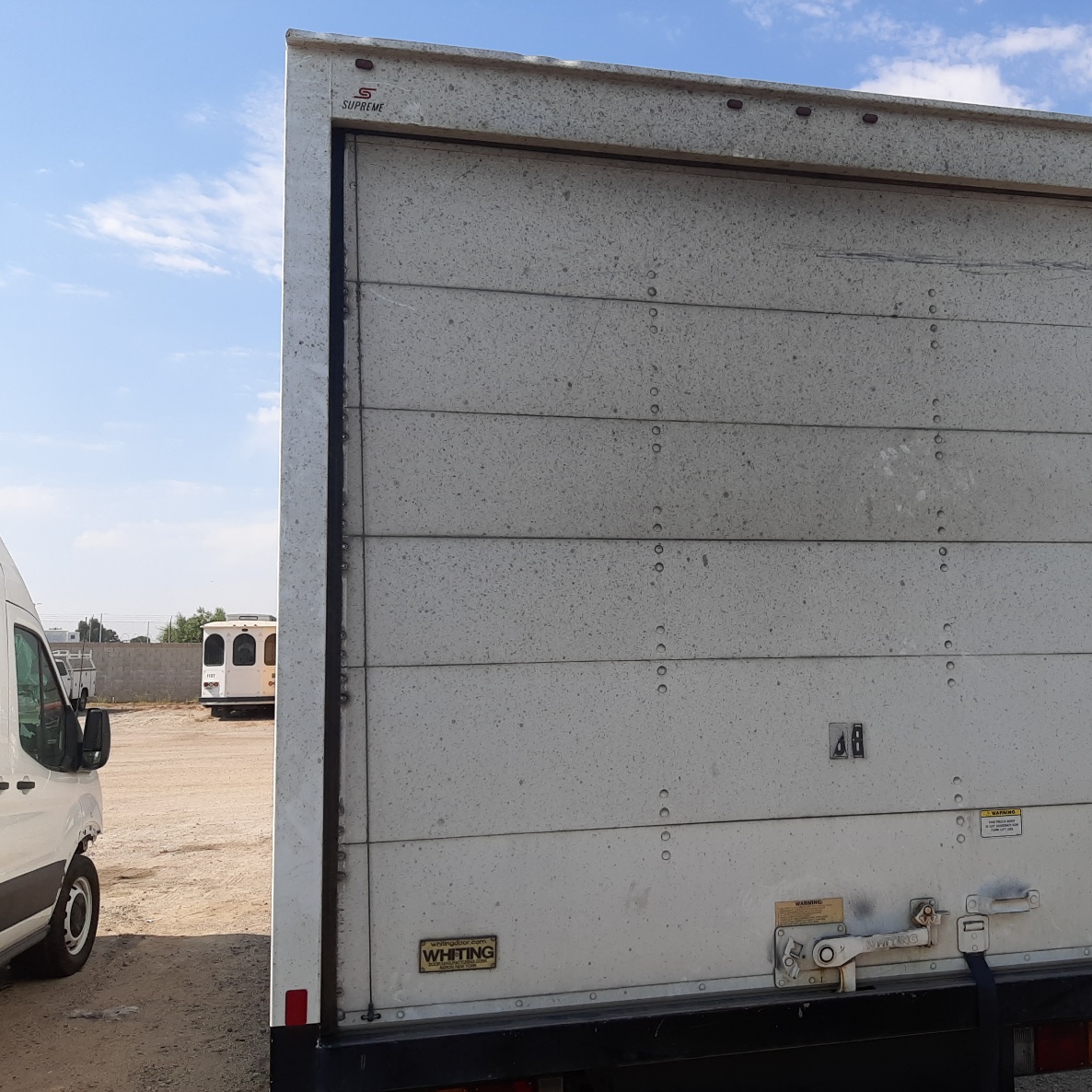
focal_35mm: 31
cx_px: 720
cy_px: 544
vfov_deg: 52.5
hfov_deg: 51.6
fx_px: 1106
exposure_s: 1/2500
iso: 40
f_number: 1.7
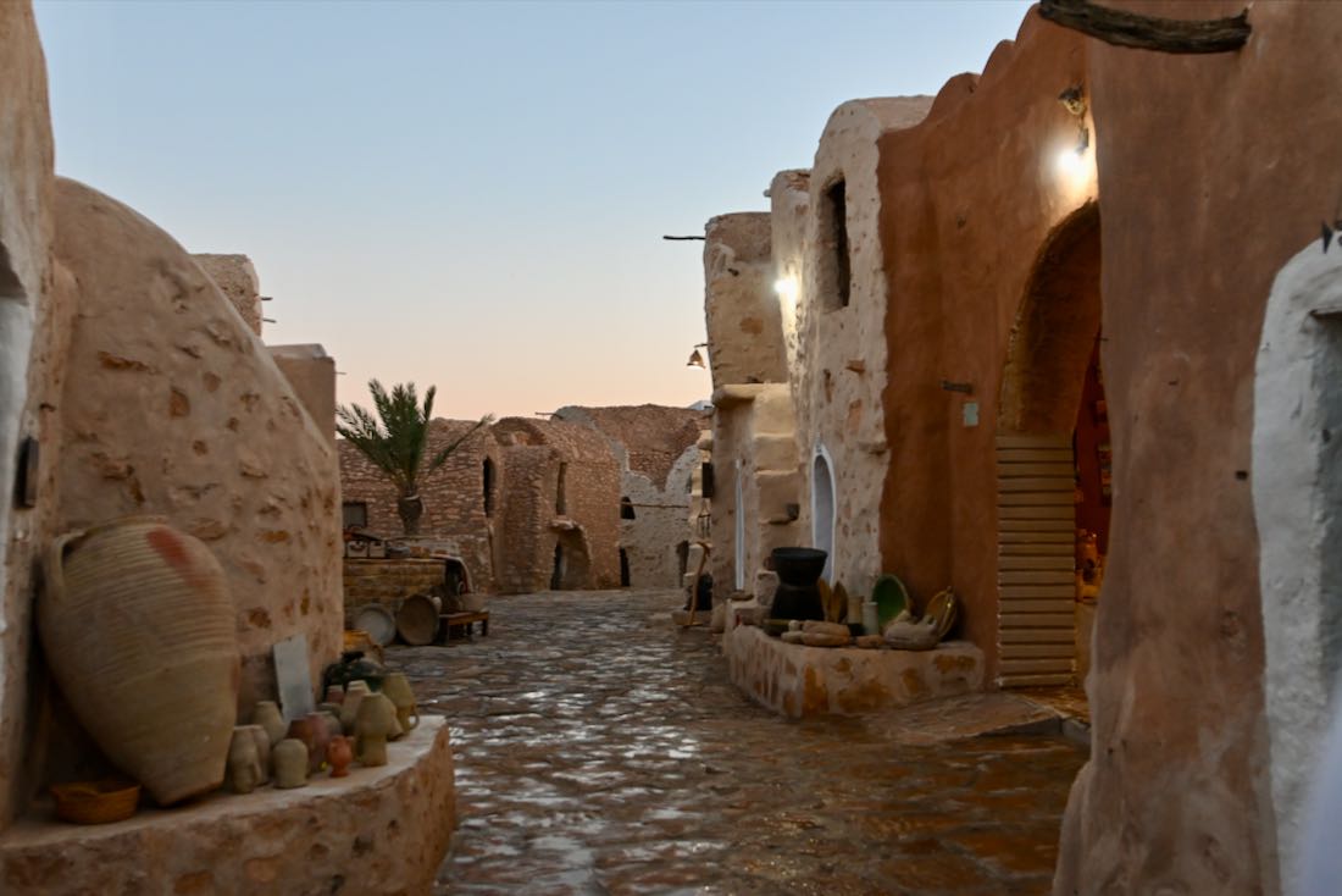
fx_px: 1342
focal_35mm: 36
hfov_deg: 53.1
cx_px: 671
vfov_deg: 36.9
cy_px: 448
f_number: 2.8
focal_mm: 24
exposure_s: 1/125
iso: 1100
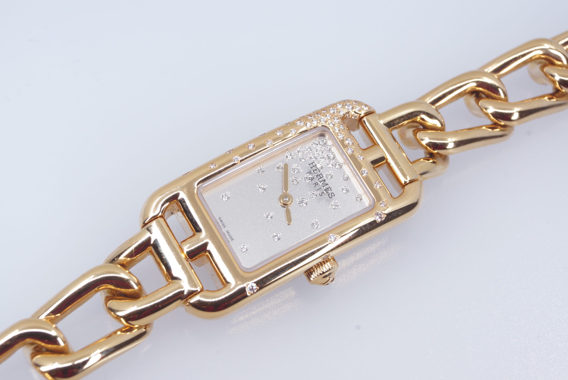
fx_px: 1184
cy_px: 190
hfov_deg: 27.0
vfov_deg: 18.2
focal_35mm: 75
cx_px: 284
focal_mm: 50
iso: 200
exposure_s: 1/5
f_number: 16
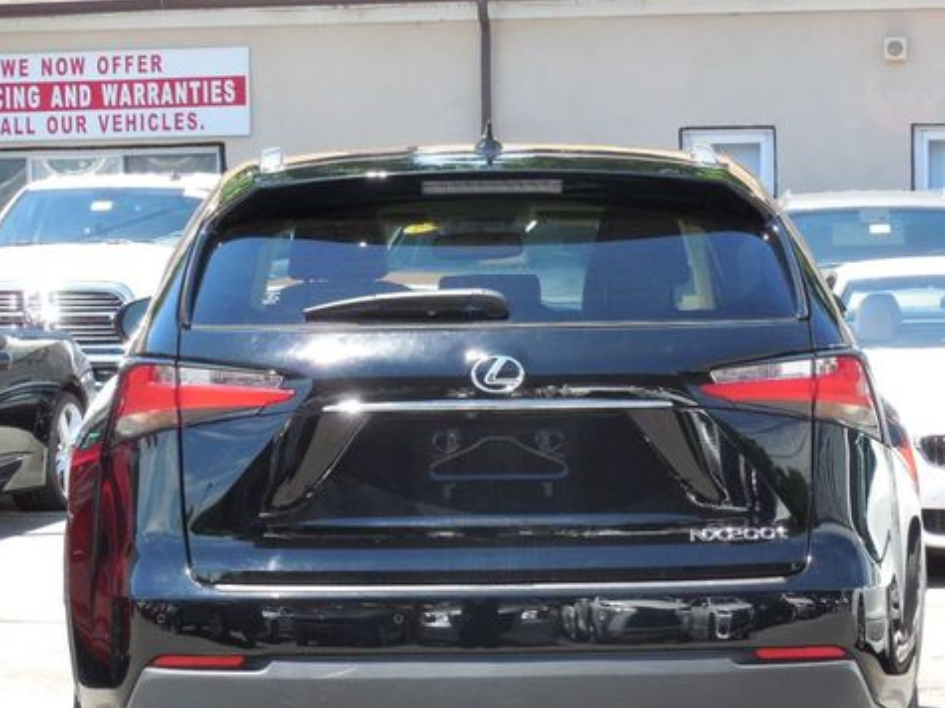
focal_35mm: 93
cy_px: 449
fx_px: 2538
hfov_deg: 21.1
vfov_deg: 15.9
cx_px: 487
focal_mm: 12.5
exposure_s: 1/250
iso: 220
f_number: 4.4
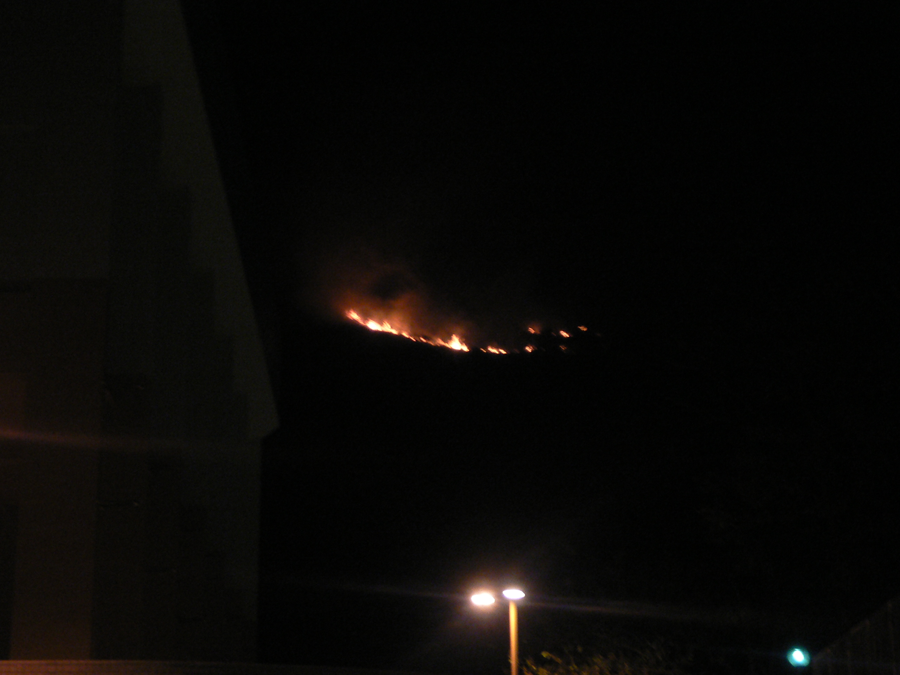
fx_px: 1924
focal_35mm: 74
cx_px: 450
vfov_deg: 19.9
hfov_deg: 26.3
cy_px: 338
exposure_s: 1/8
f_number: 4.2
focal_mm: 12.3
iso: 200
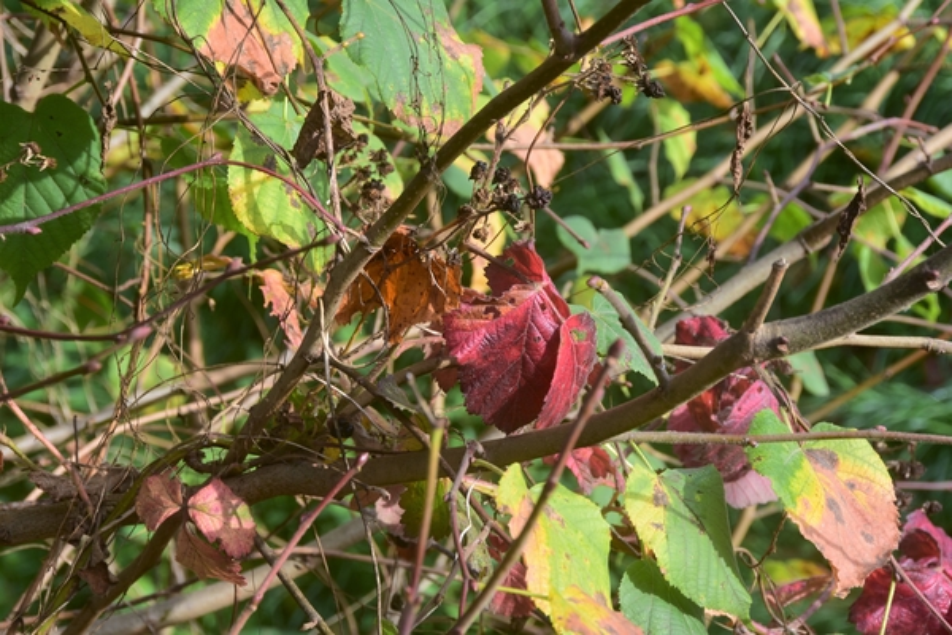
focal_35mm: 135
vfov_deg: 10.2
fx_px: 3570
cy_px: 318
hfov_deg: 15.2
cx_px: 476
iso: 200
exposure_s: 1/80
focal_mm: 90
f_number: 10
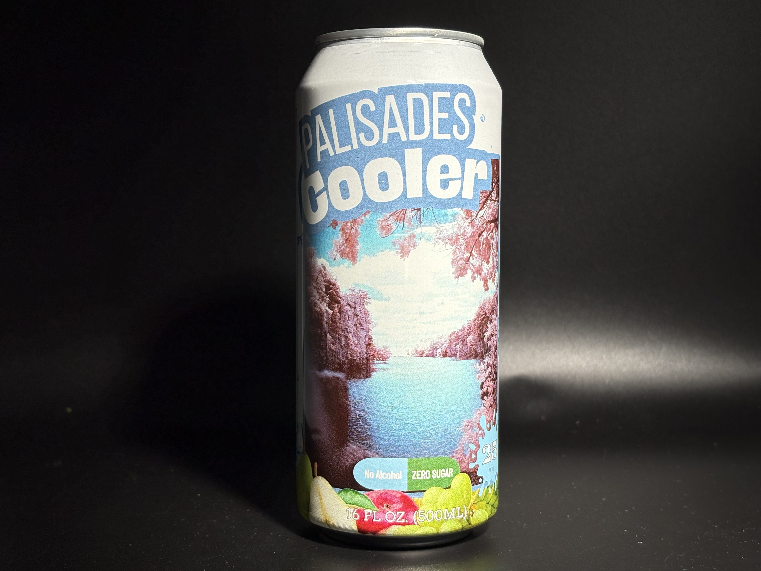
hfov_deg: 36.8
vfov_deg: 28.0
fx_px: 1143
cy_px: 286
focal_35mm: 52
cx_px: 380
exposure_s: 1/1553
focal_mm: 5.96
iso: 50
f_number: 1.6
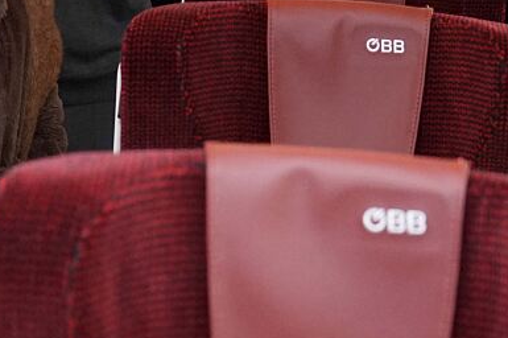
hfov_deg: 13.2
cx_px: 227
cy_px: -12
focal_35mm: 156
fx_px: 2199
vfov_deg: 8.7
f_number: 4.5
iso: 2500
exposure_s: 1/160
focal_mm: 50
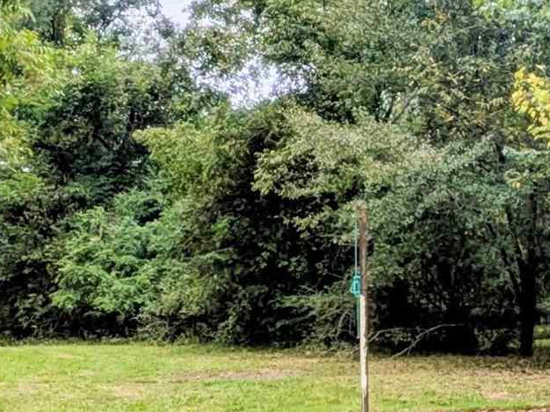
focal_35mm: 68
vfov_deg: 21.4
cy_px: 307
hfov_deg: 27.3
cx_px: 519
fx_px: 1080
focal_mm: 1.85
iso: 51
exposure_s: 1/1658
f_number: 2.2
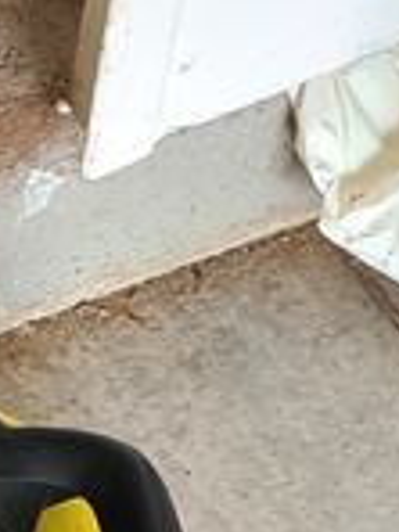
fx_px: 2705
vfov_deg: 11.2
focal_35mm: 176
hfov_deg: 7.7
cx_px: -647
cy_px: 122
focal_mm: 5.4
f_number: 1.8
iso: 125
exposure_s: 1/50
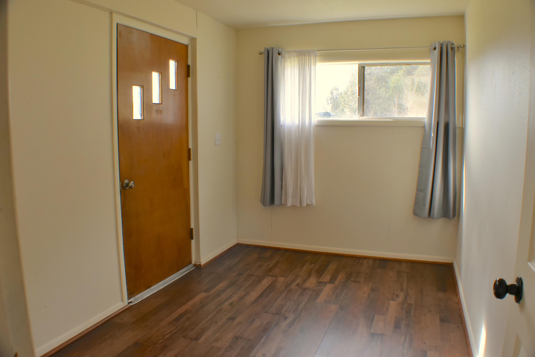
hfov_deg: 55.1
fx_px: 513
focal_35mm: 34
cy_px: 178
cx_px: 268
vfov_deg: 38.4
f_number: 7.1
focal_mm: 23
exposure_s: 1/200
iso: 1250
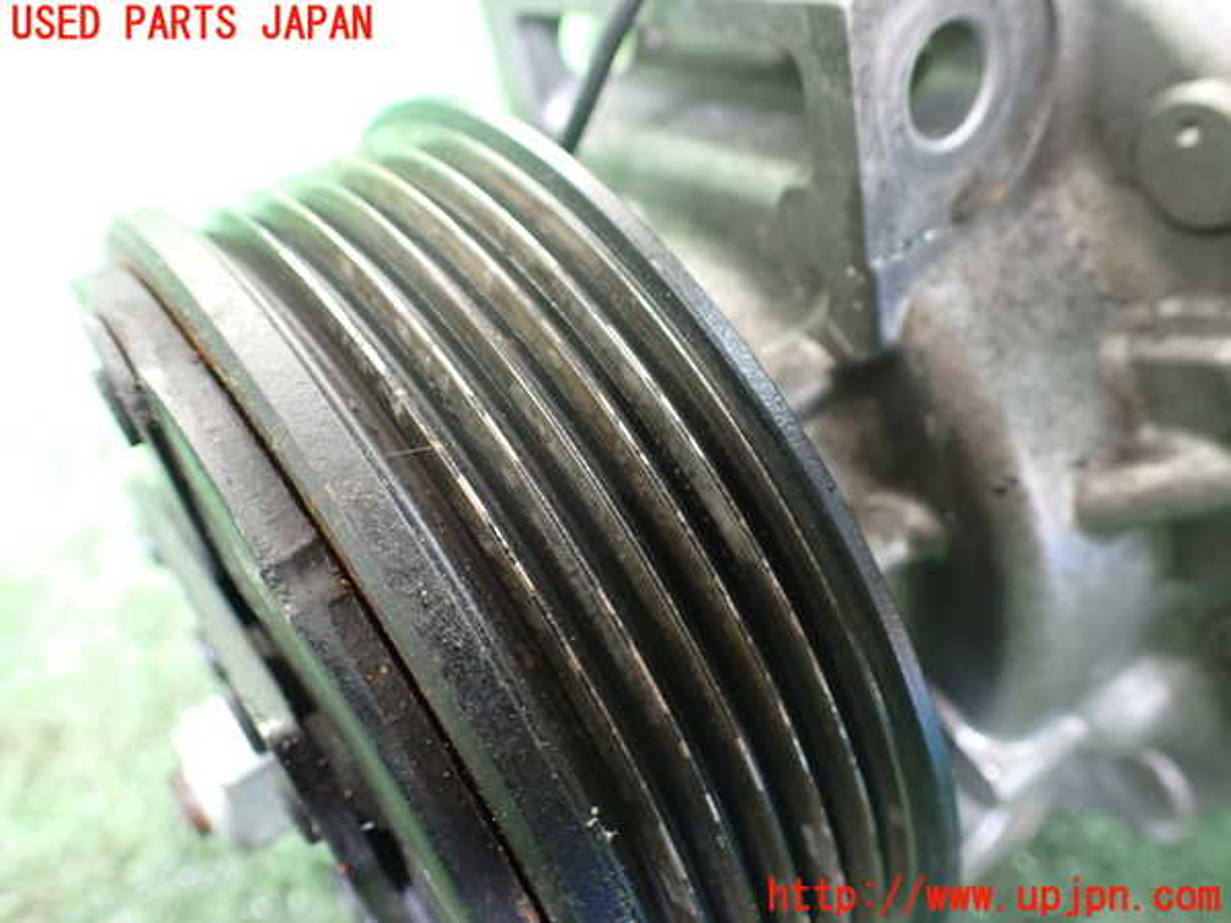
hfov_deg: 60.0
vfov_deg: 46.8
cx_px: 616
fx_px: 1067
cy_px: 462
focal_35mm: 30
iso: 800
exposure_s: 1/30
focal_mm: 5.4
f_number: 2.3
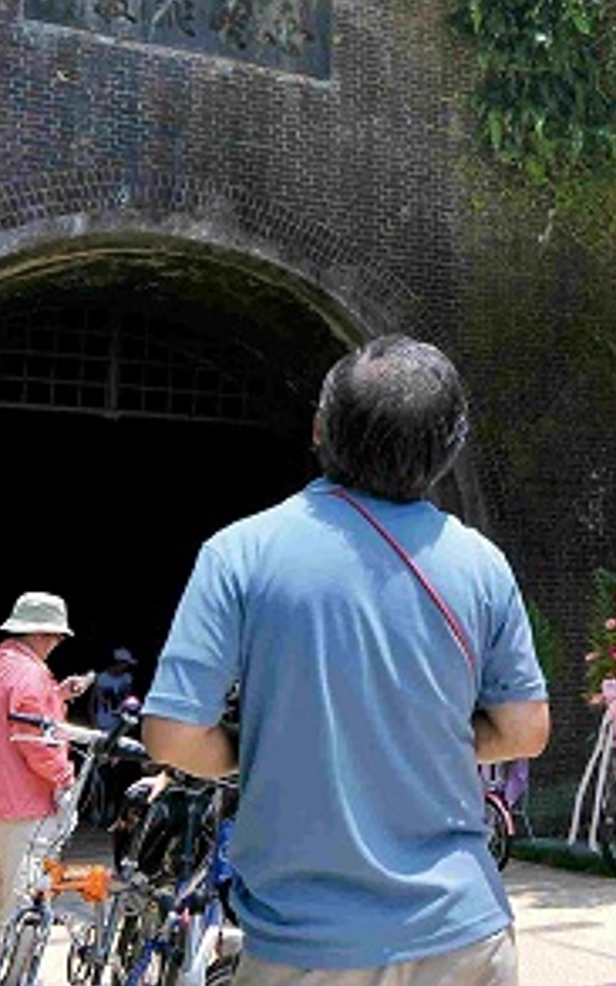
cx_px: 555
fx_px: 2687
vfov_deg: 20.7
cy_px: 328
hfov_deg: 13.0
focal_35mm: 100
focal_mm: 24
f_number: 4.5
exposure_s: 1/640
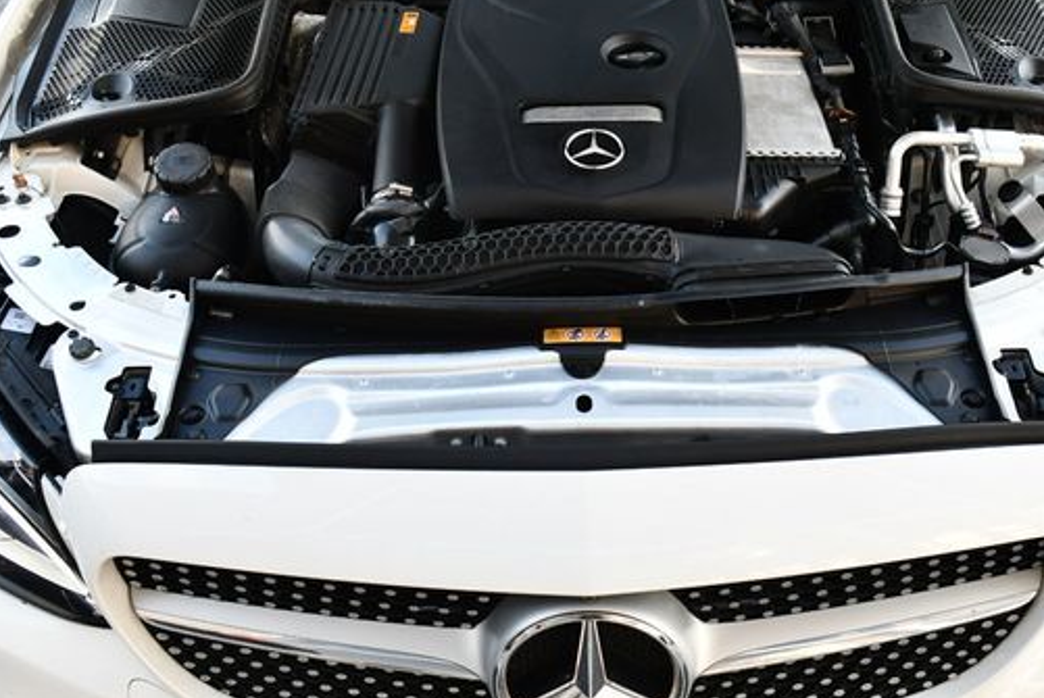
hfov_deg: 42.6
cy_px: 288
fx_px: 1335
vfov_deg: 29.2
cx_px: 579
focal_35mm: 46
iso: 400
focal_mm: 18
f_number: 4.5
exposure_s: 1/250
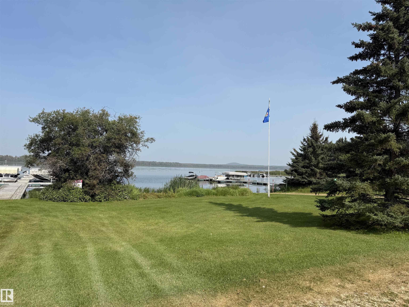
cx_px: 204
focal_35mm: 24
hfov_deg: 71.6
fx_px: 284
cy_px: 154
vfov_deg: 56.8
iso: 80
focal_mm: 6.76
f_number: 1.78
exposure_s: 1/4975
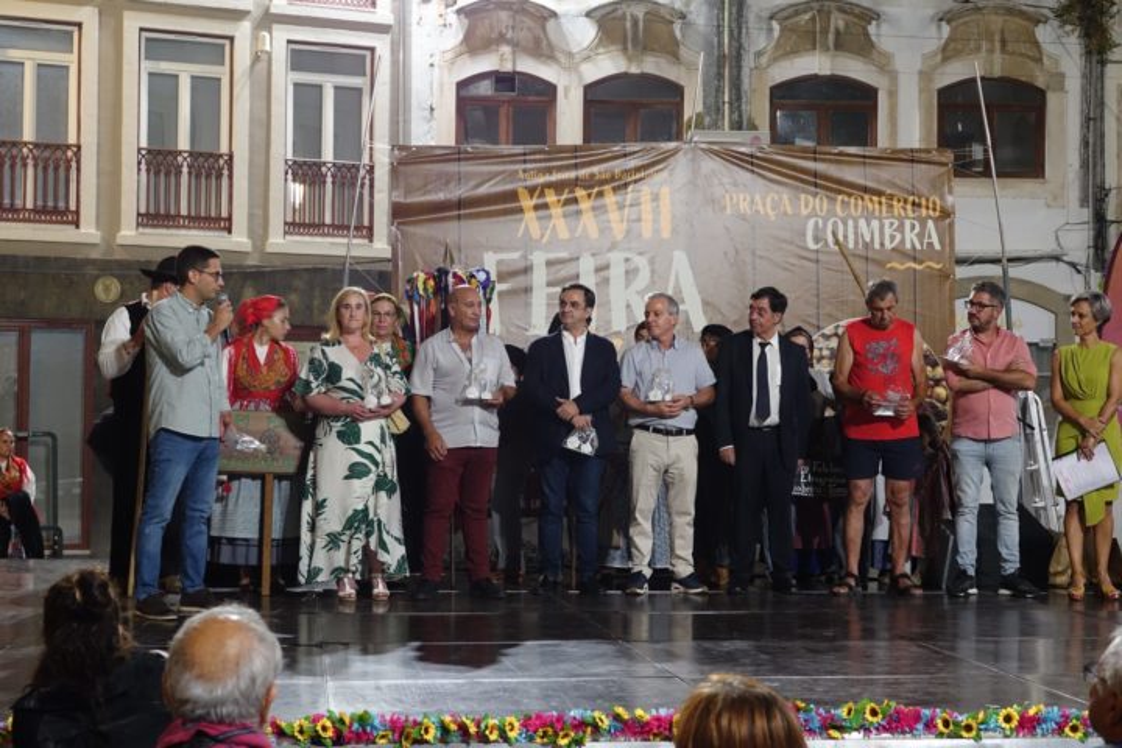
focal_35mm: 63
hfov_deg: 31.9
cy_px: 374
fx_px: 1963
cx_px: 561
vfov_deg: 21.6
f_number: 3.5
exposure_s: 1/15
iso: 800
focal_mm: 23.09
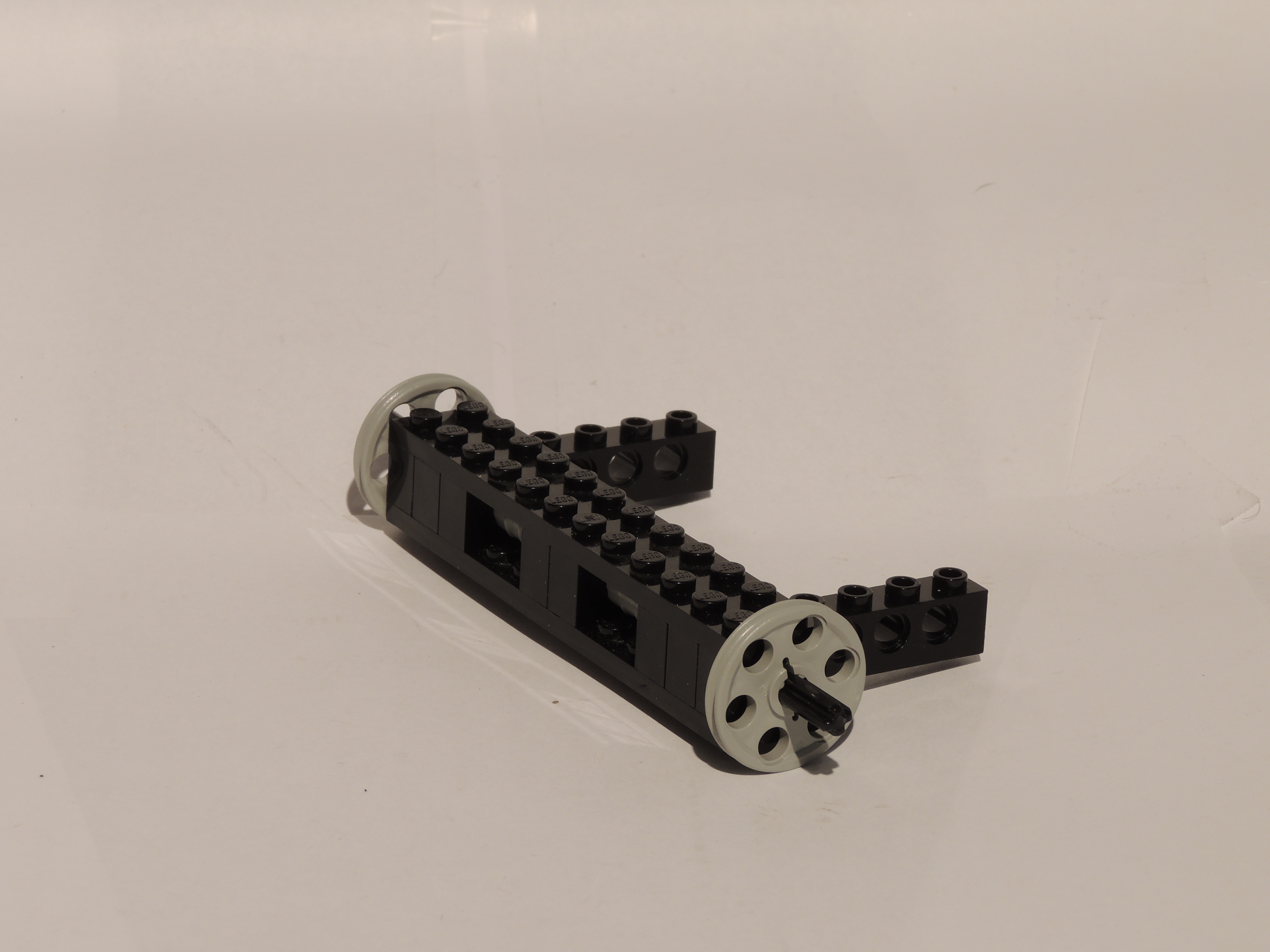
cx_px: 635
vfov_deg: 11.0
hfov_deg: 14.6
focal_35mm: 135
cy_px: 476
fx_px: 4953
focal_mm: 24
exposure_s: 1/2.5
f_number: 6.8
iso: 100
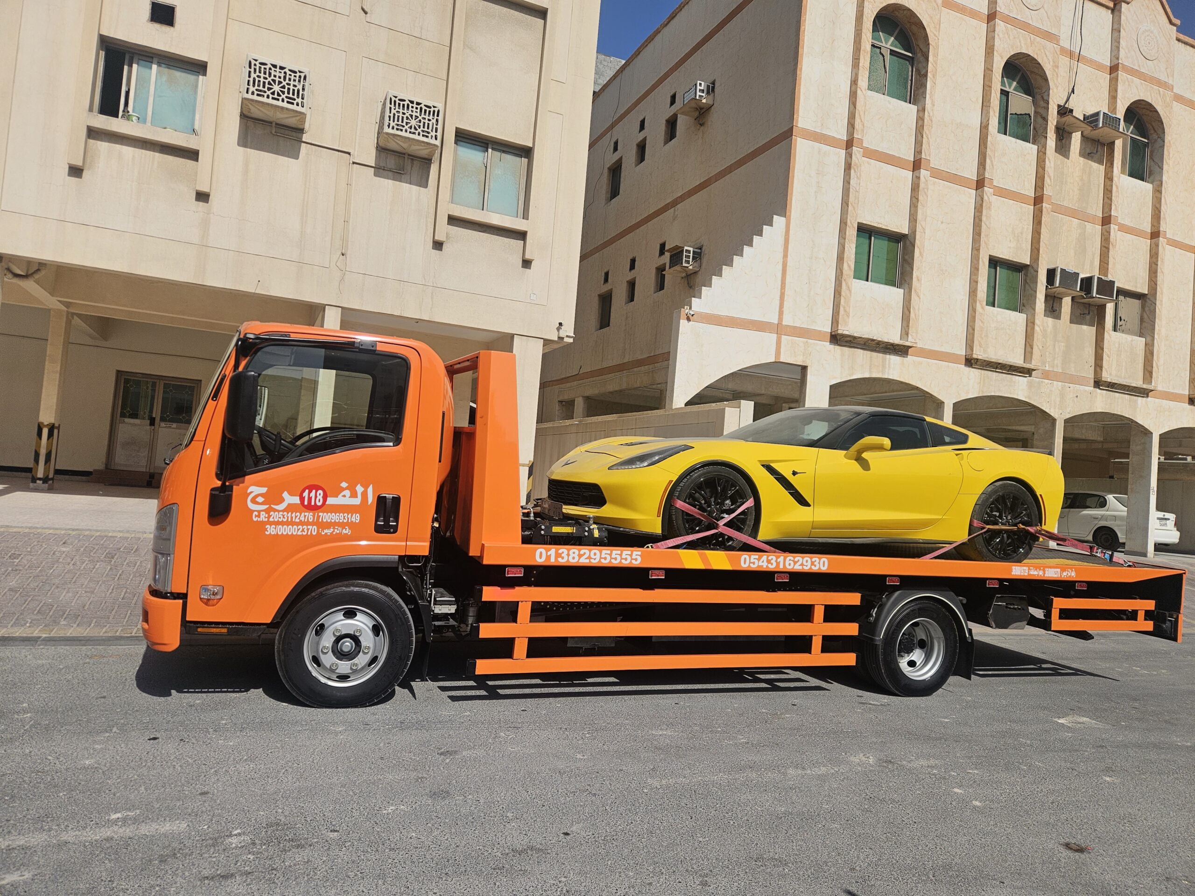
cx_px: 598
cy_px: 448
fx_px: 794
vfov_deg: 58.9
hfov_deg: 73.9
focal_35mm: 23
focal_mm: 5.4
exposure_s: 1/5034
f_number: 1.8
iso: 25
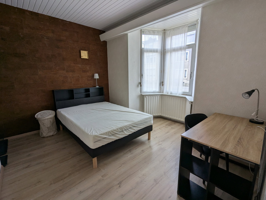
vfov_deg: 78.1
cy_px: 100
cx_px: 133
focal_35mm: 16
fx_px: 123
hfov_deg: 94.5
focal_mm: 2.35
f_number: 2.2
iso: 82
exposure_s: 1/100
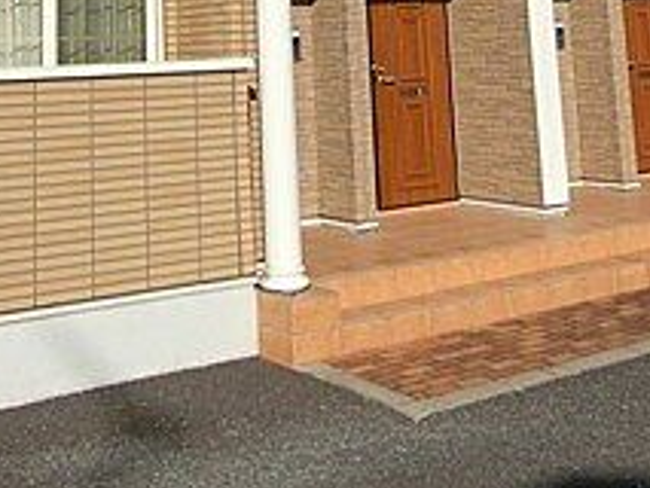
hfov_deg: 33.7
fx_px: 1071
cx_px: 269
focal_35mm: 57
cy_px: -122
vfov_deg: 23.2
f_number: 6.9
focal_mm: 4.06
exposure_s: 1/400
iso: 80
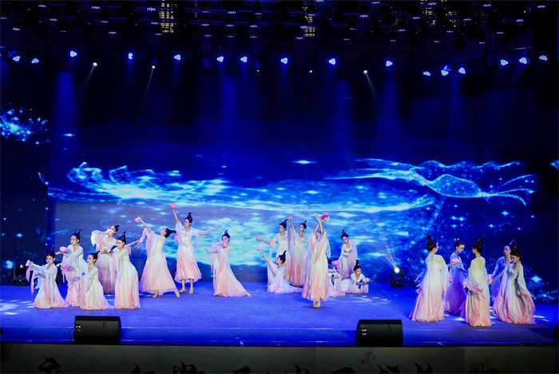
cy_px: 187
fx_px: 901
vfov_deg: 23.4
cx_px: 280
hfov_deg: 34.5
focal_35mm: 58
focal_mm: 39
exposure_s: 1/833
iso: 2500
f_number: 5
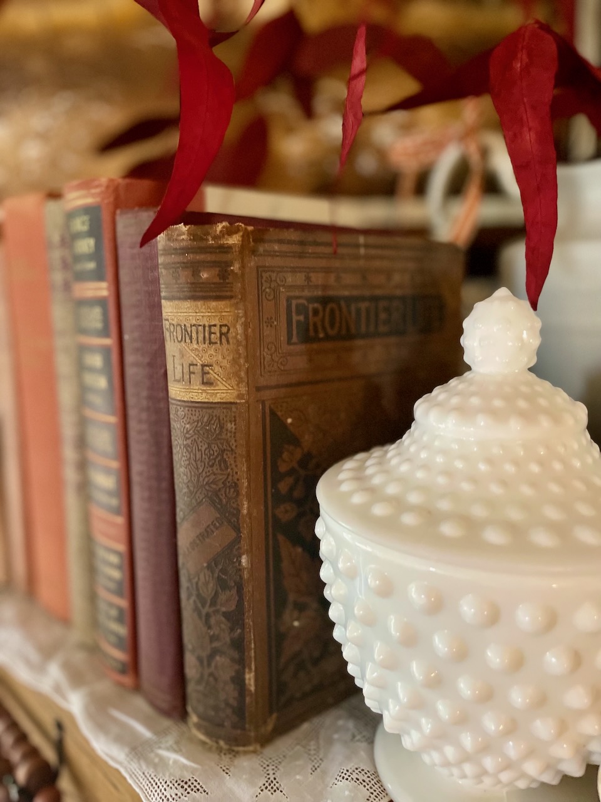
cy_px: 401
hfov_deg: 53.1
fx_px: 602
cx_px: 300
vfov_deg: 67.3
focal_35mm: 26
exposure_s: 1/30
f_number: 1.6
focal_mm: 4.2
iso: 800
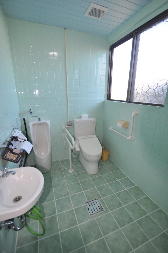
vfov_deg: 95.0
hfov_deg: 71.9
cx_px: 84
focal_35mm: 16
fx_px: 116
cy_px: 126
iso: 400
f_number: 3.5
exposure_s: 1/160
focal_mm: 11
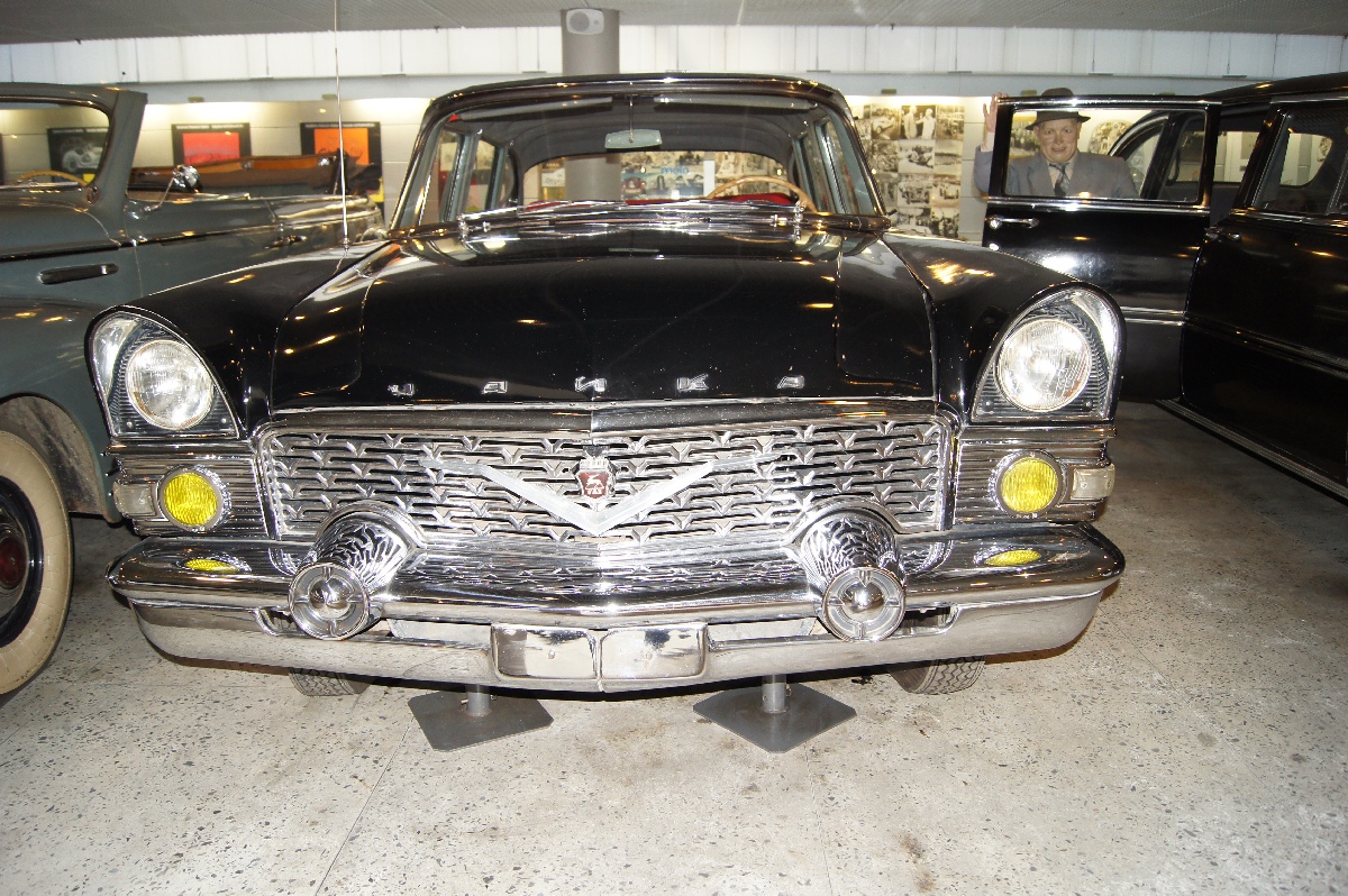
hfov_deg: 67.4
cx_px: 674
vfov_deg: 47.9
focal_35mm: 27
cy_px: 448
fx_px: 1010
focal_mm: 18
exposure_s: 1/60
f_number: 3.5
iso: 400
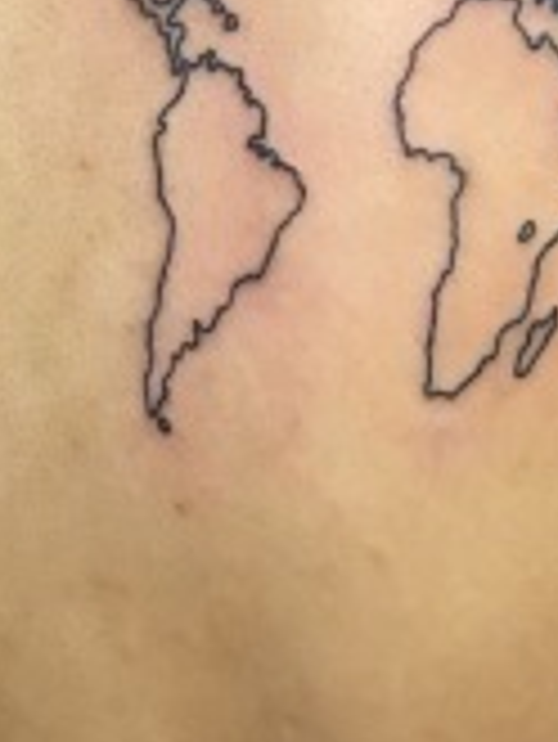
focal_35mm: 102
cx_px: -50
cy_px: 292
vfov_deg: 19.2
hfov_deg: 14.2
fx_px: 2189
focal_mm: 4.15
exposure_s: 1/30
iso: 200
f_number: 2.2
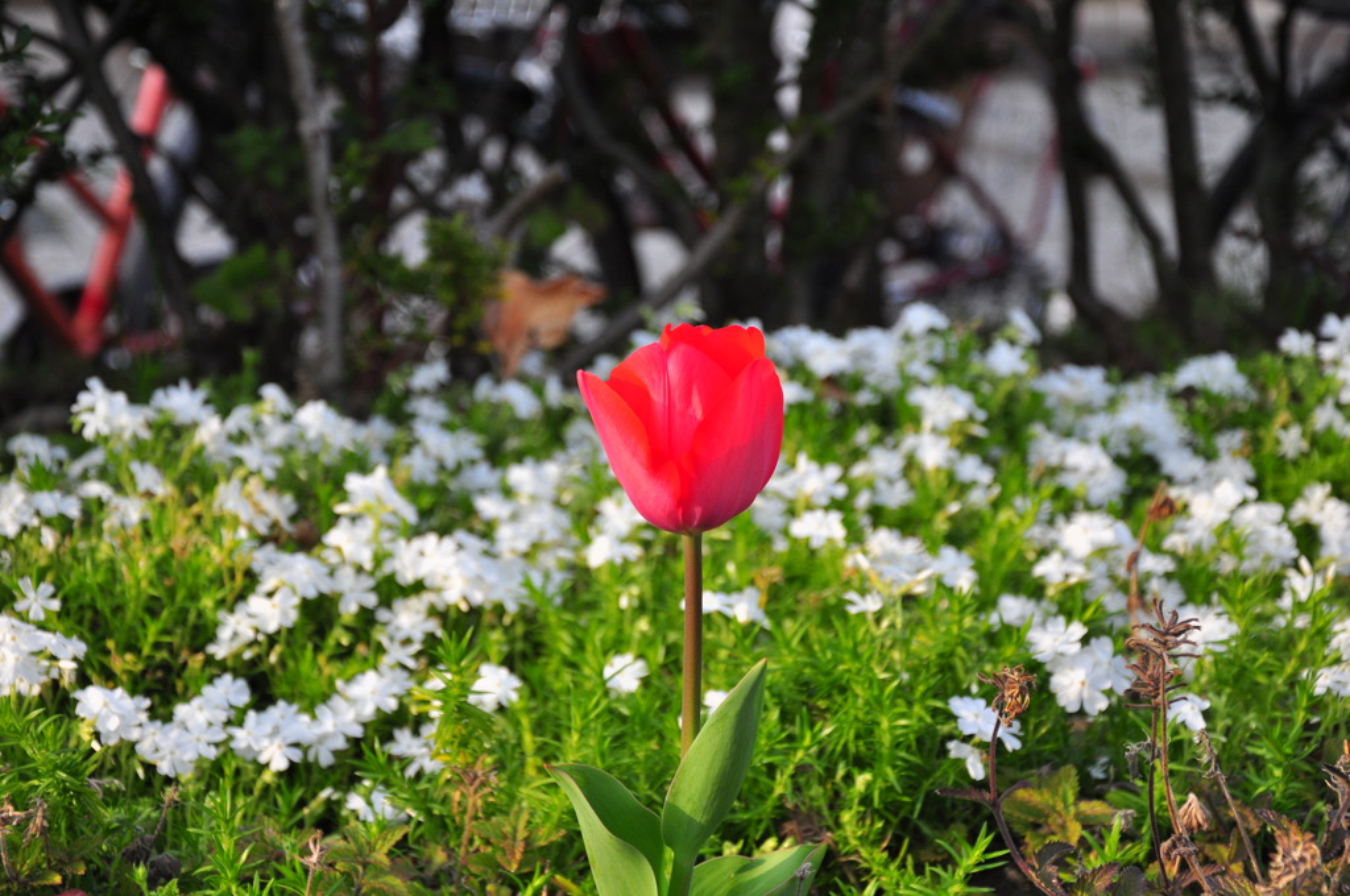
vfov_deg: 14.7
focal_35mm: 93
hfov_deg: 21.9
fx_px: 3483
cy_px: 448
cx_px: 675
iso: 400
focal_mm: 62
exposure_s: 1/1250
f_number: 5.3
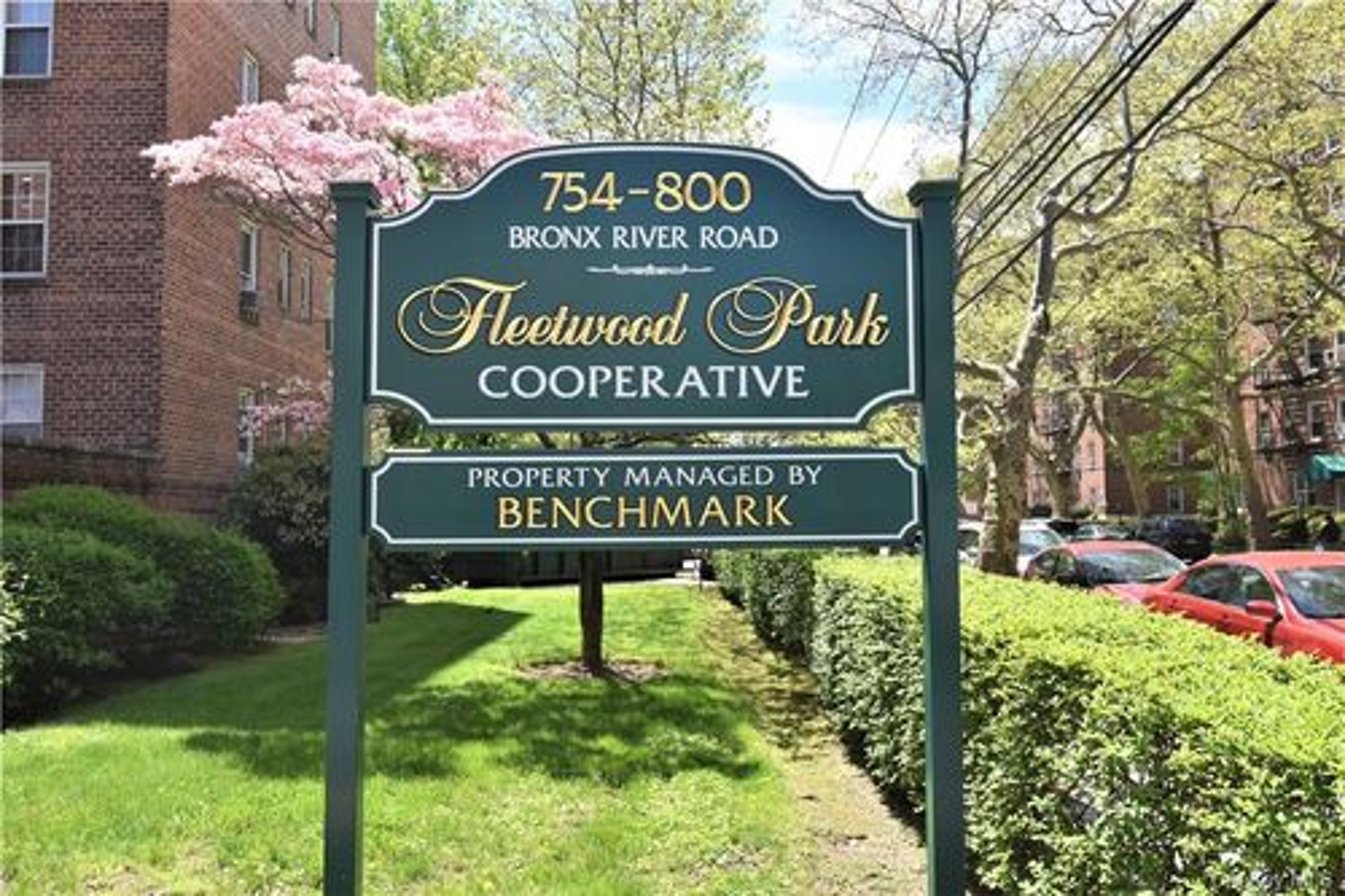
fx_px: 1120
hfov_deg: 61.9
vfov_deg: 43.6
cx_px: 672
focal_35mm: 30
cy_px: 448
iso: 360
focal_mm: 20
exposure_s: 1/500
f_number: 8
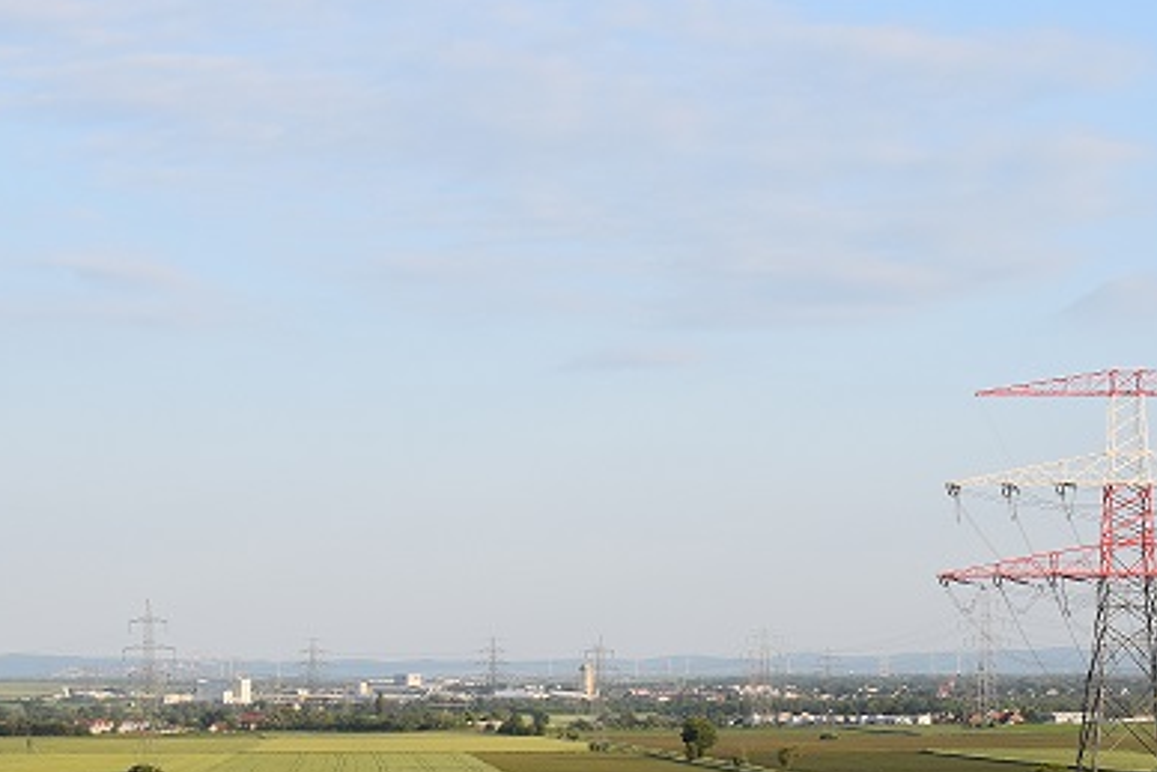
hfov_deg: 23.4
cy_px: 629
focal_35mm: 87
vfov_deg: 15.6
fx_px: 2797
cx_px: 555
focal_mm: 30
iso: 220
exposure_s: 1/250
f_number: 8
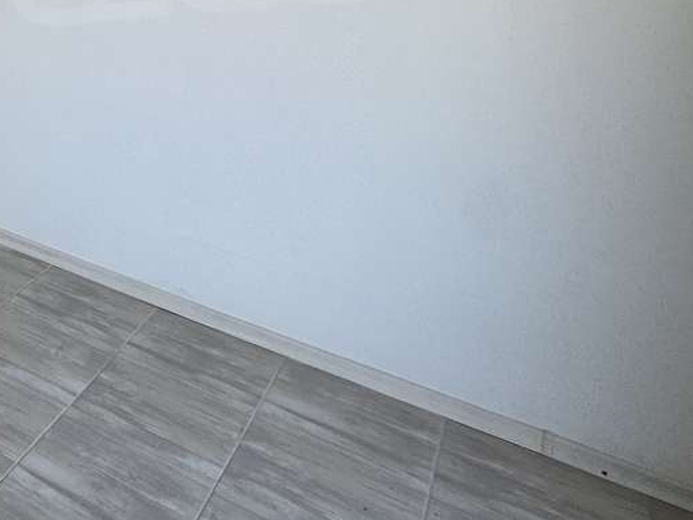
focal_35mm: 41
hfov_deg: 31.8
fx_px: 821
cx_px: -256
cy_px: -93
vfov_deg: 30.3
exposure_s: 1/126
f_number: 2.2
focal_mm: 2.22
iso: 40
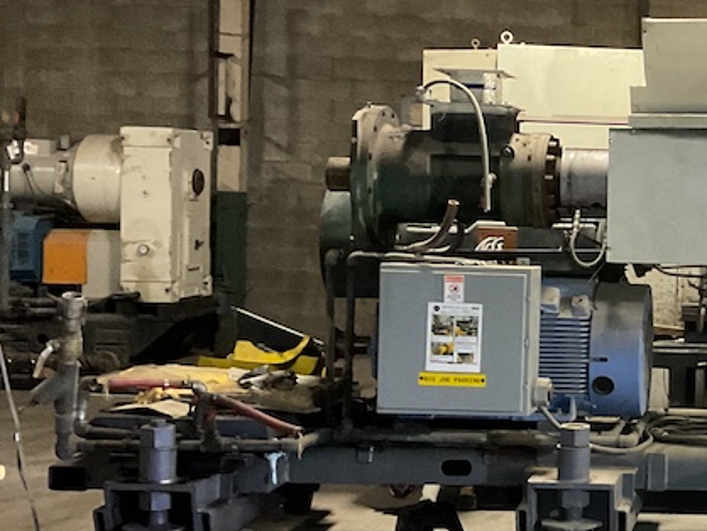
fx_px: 1451
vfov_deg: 20.7
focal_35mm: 71
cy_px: 271
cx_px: 842
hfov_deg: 24.8
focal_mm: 3
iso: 400
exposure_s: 1/30
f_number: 1.8
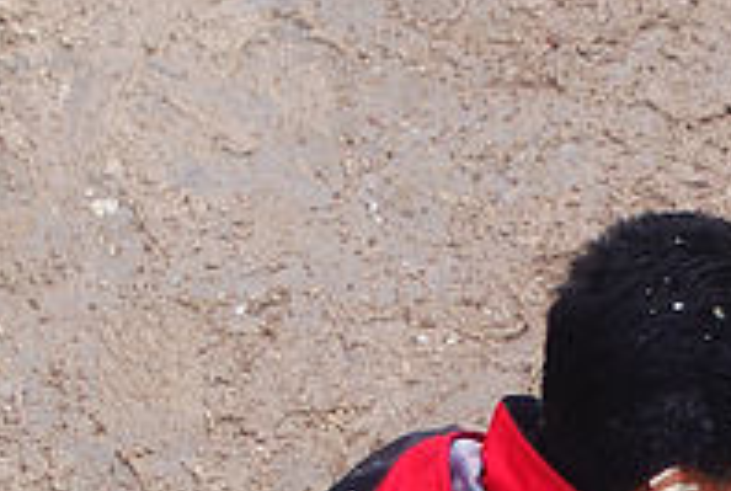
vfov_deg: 3.8
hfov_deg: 5.7
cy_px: 925
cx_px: 882
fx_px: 7306
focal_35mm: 359
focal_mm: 50
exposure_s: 1/100
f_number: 5.6
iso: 100
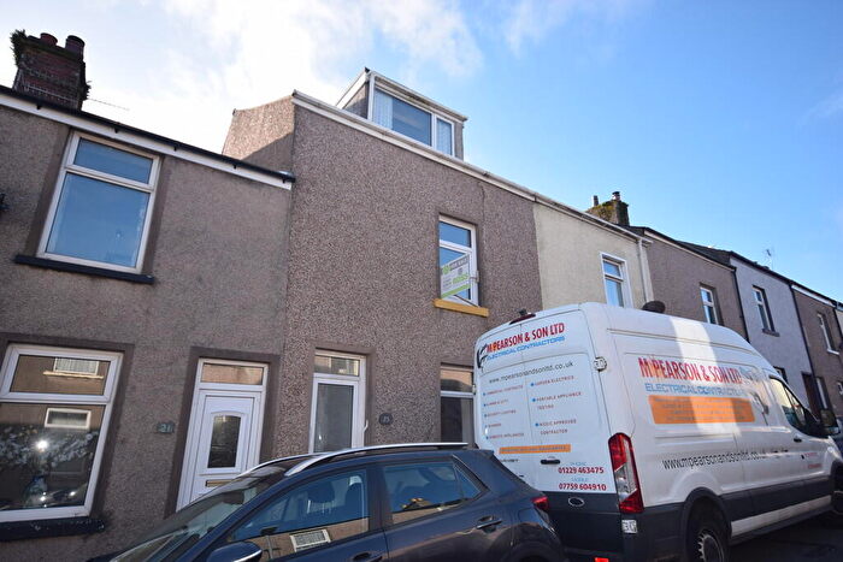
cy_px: 281
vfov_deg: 63.2
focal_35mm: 20
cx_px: 422
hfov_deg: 85.4
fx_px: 457
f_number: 6.3
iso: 100
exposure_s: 1/160
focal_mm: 13
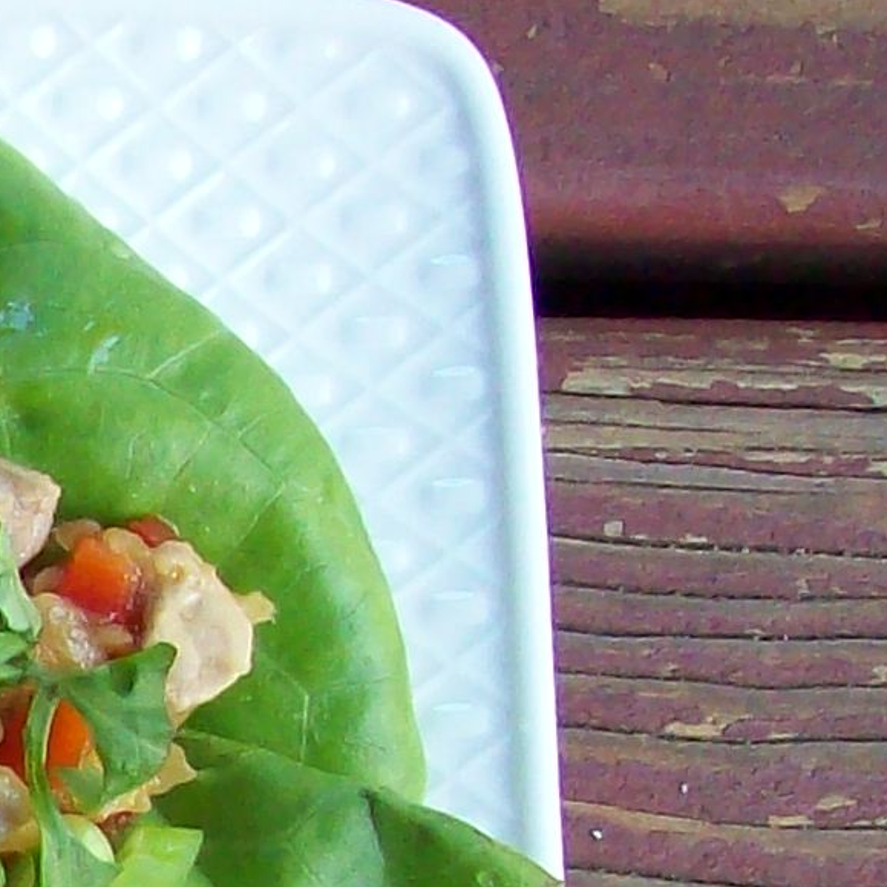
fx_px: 4870
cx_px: -1298
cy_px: 1336
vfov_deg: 10.1
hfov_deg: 9.2
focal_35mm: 168
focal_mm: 6
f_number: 2.7
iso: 155
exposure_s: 1/64
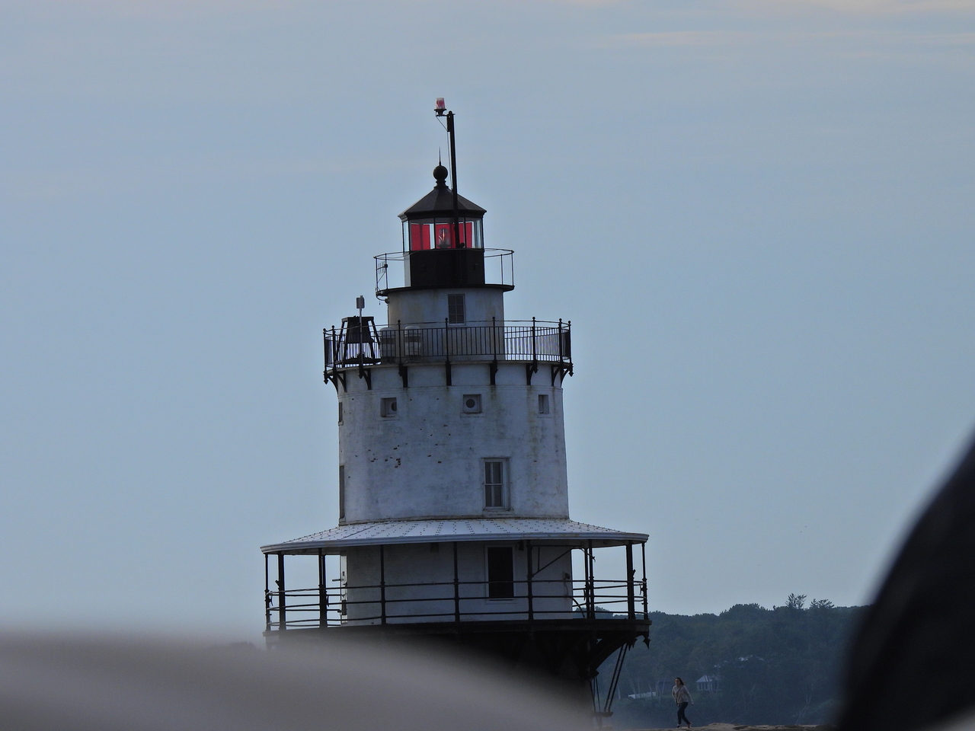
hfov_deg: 6.2
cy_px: 366
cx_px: 488
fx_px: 9013
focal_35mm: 320
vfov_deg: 4.6
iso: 100
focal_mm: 57.1
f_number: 6.3
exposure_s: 1/1250
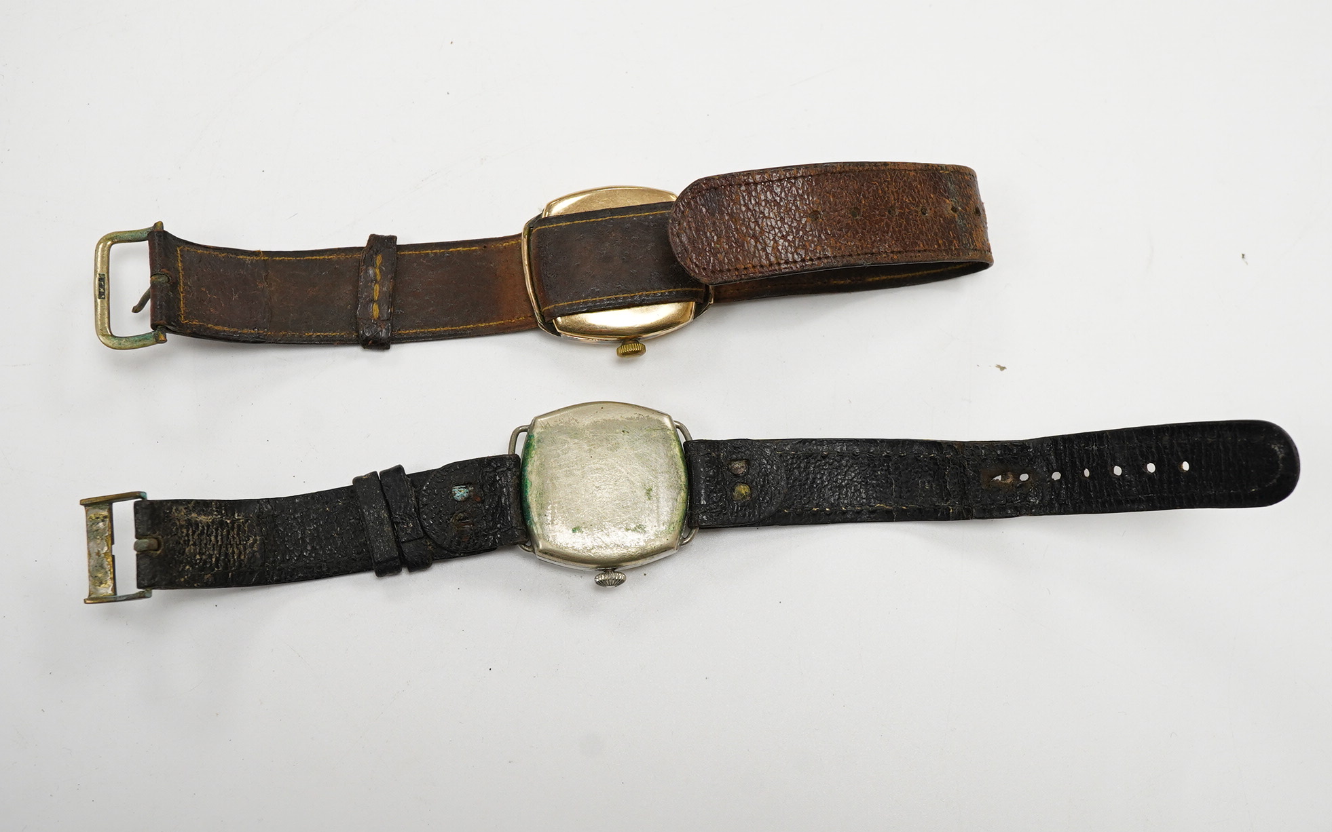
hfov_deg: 43.5
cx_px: 667
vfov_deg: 28.0
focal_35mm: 46
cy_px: 418
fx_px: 1670
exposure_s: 1/125
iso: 1250
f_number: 11
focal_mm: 30
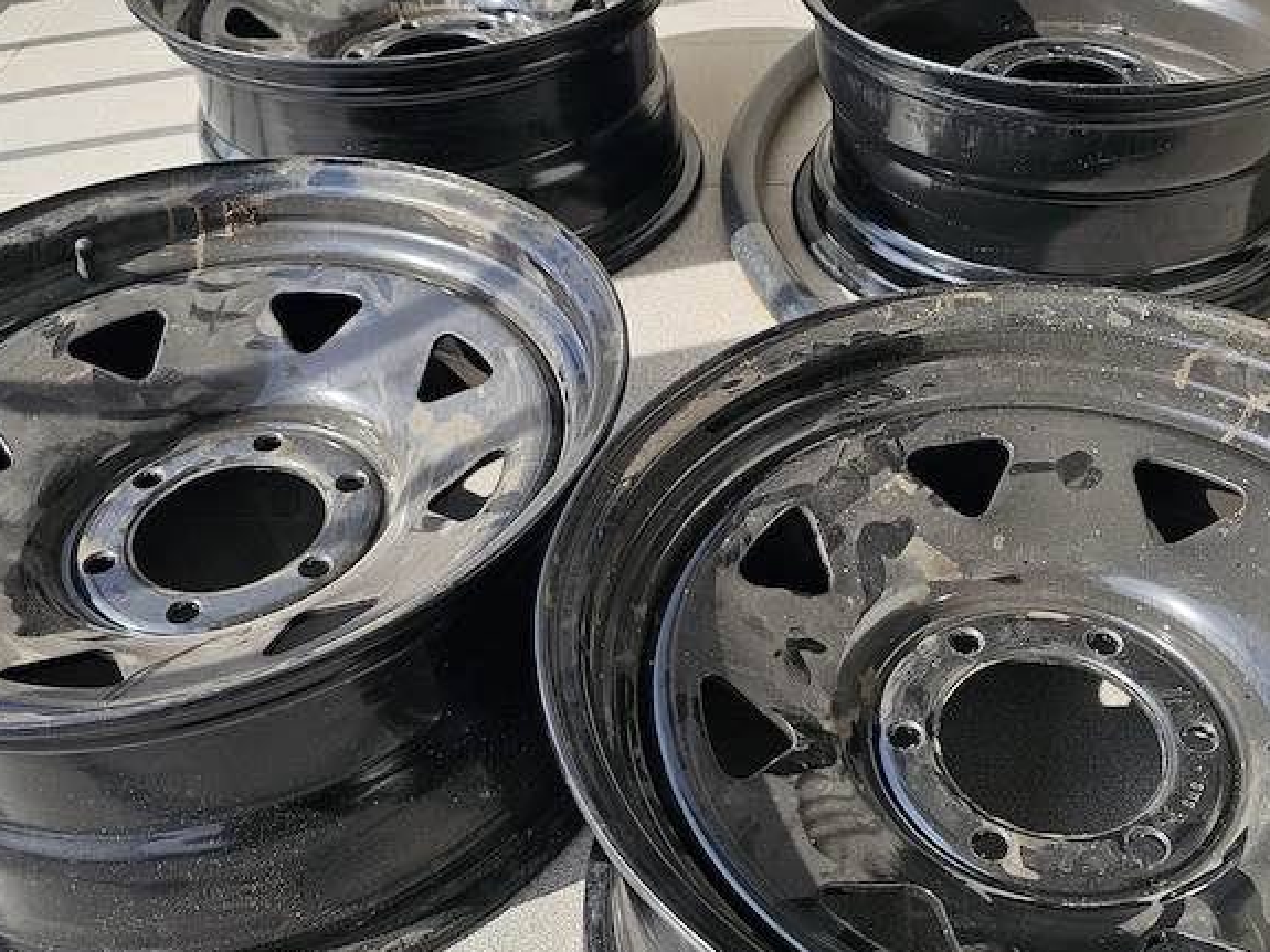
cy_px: 400
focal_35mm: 40
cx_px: 740
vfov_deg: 35.9
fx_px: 1467
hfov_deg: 46.6
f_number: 1.7
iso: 10
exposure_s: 1/303
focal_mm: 6.3
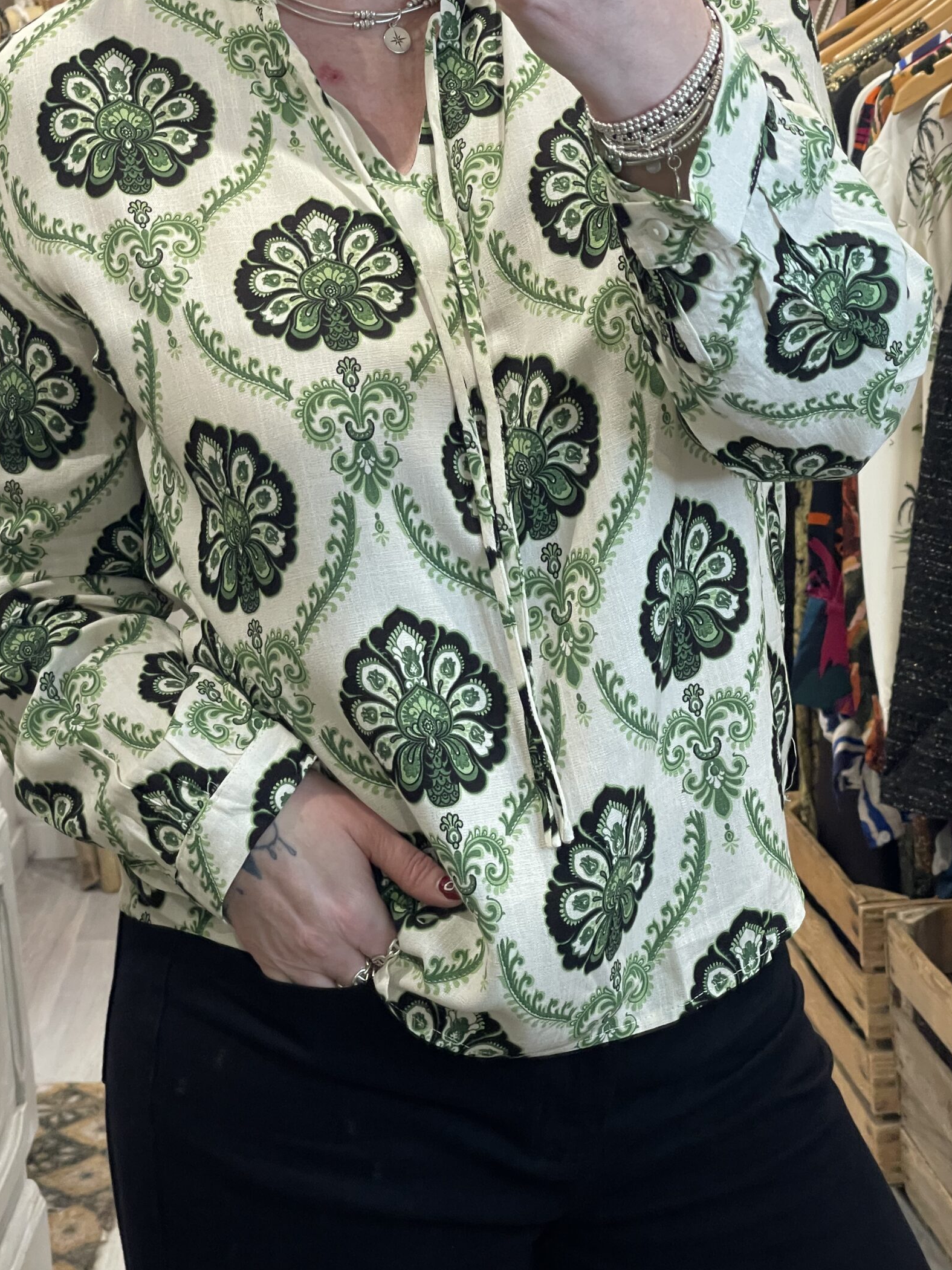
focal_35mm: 78
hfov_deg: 18.9
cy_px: 576
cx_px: 442
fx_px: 2861
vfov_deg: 25.0
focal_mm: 7.5
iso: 200
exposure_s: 1/50
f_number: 2.2
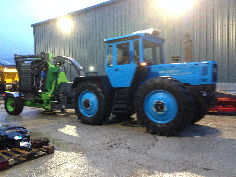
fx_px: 225
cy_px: 88
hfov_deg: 55.4
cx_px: 118
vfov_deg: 42.9
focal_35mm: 33
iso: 320
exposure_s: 1/15
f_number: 2.4
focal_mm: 4.12
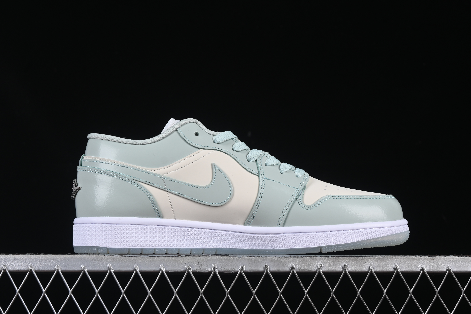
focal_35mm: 75
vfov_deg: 18.2
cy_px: 157
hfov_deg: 27.0
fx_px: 981
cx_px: 236
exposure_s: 1/80
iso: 160
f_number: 8
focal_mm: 50
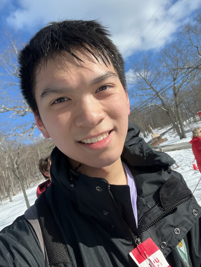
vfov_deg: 60.0
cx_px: 100
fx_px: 232
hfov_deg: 46.8
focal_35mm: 30
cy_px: 134
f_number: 2.2
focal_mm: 2.71
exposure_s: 1/1038
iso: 32
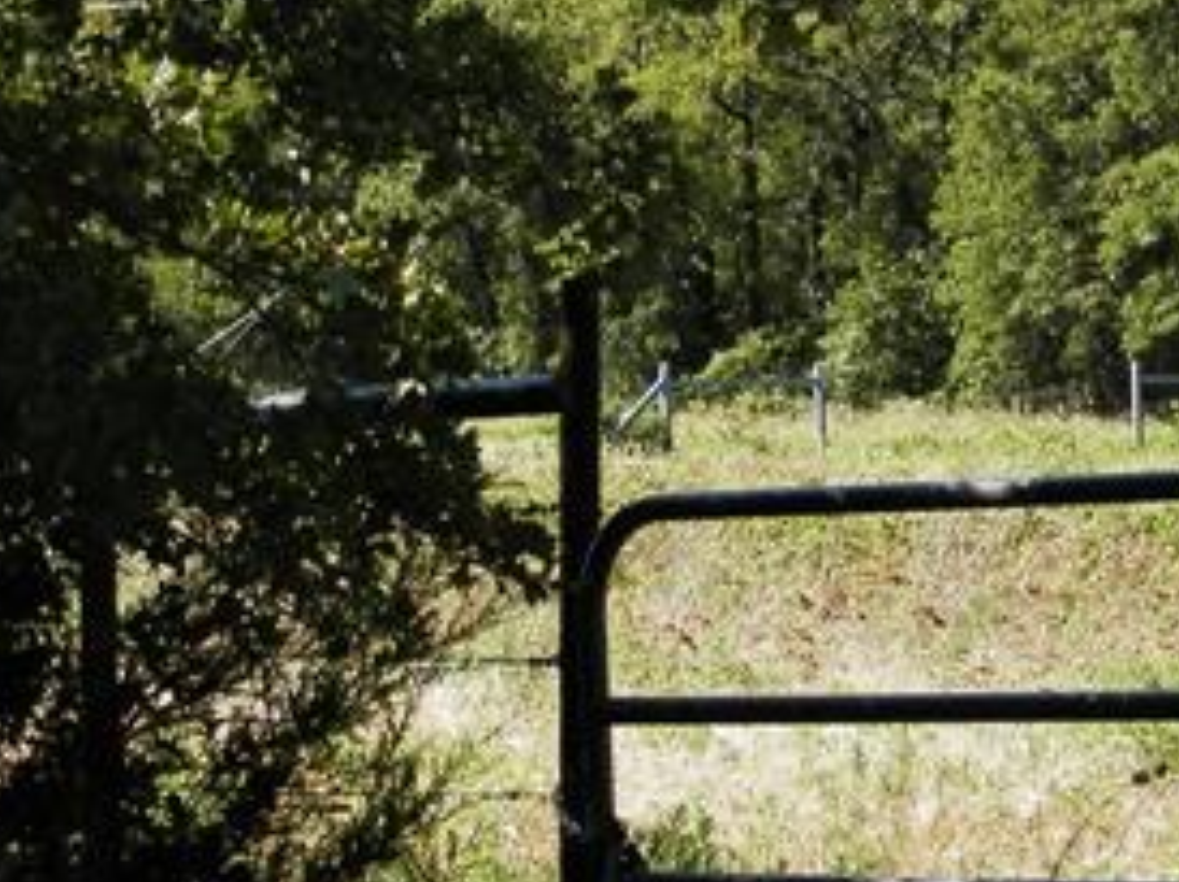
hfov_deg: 11.4
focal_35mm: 172
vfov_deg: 8.6
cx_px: 1170
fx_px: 5853
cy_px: 447
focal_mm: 8.2
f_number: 10.2
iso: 80
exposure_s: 1/50
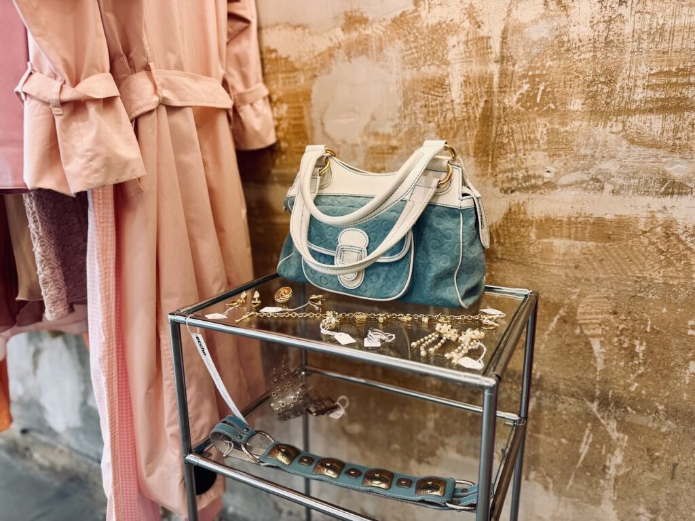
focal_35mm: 24
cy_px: 260
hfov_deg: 71.6
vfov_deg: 56.8
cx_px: 348
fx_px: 482
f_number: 1.78
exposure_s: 1/50
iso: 125
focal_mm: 6.76
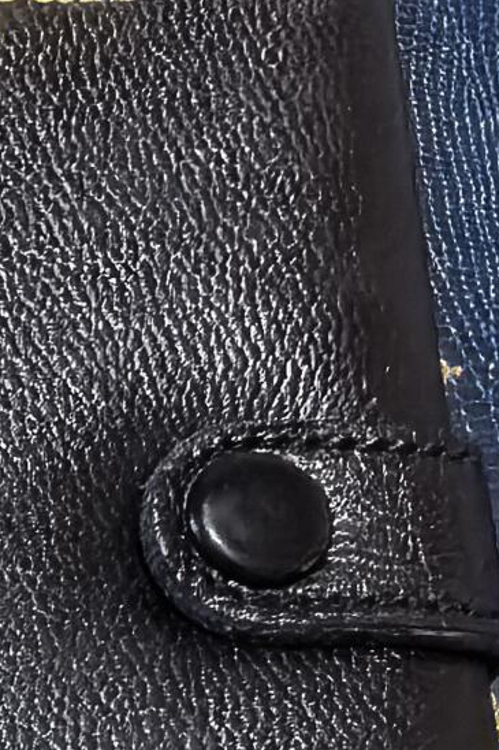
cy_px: 745
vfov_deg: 23.7
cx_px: -313
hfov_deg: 15.1
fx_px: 1706
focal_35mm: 82
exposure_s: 1/25
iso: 640
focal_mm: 1.68
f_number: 2.2
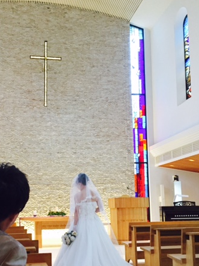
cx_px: 68
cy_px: 184
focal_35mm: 42
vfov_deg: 44.0
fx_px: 322
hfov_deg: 34.0
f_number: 2.2
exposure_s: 1/30
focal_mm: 4.15
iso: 200
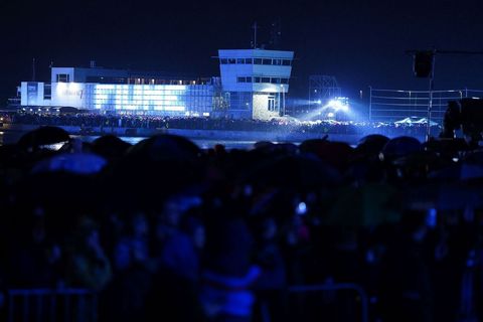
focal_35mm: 135
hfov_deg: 15.2
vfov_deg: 10.2
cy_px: 161
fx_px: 1811
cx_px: 242
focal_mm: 135
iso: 2000
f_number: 1.8
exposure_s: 1/80
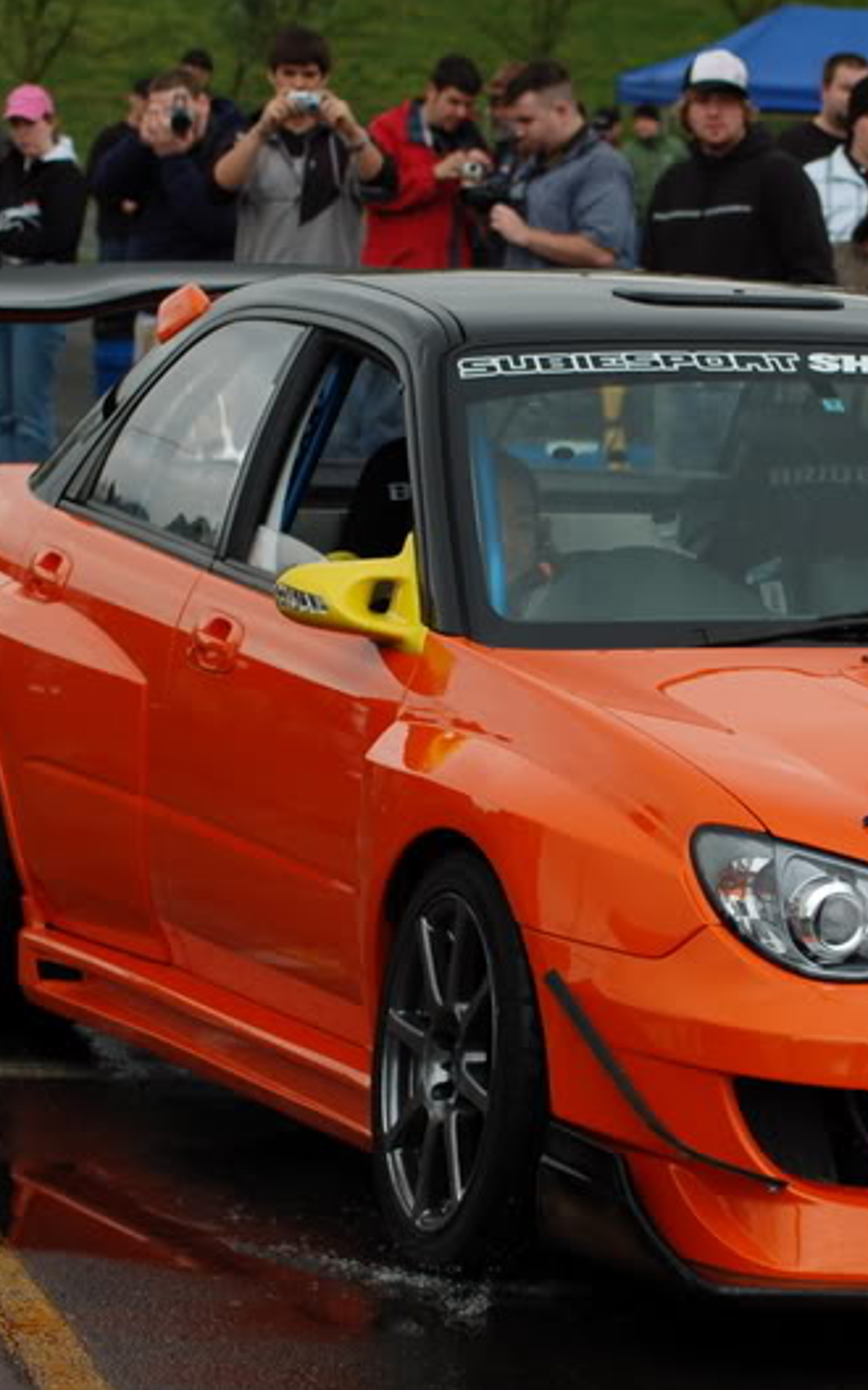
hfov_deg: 8.1
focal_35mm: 162
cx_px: 823
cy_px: 695
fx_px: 6132
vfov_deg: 12.9
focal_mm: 70
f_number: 5.6
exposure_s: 1/500
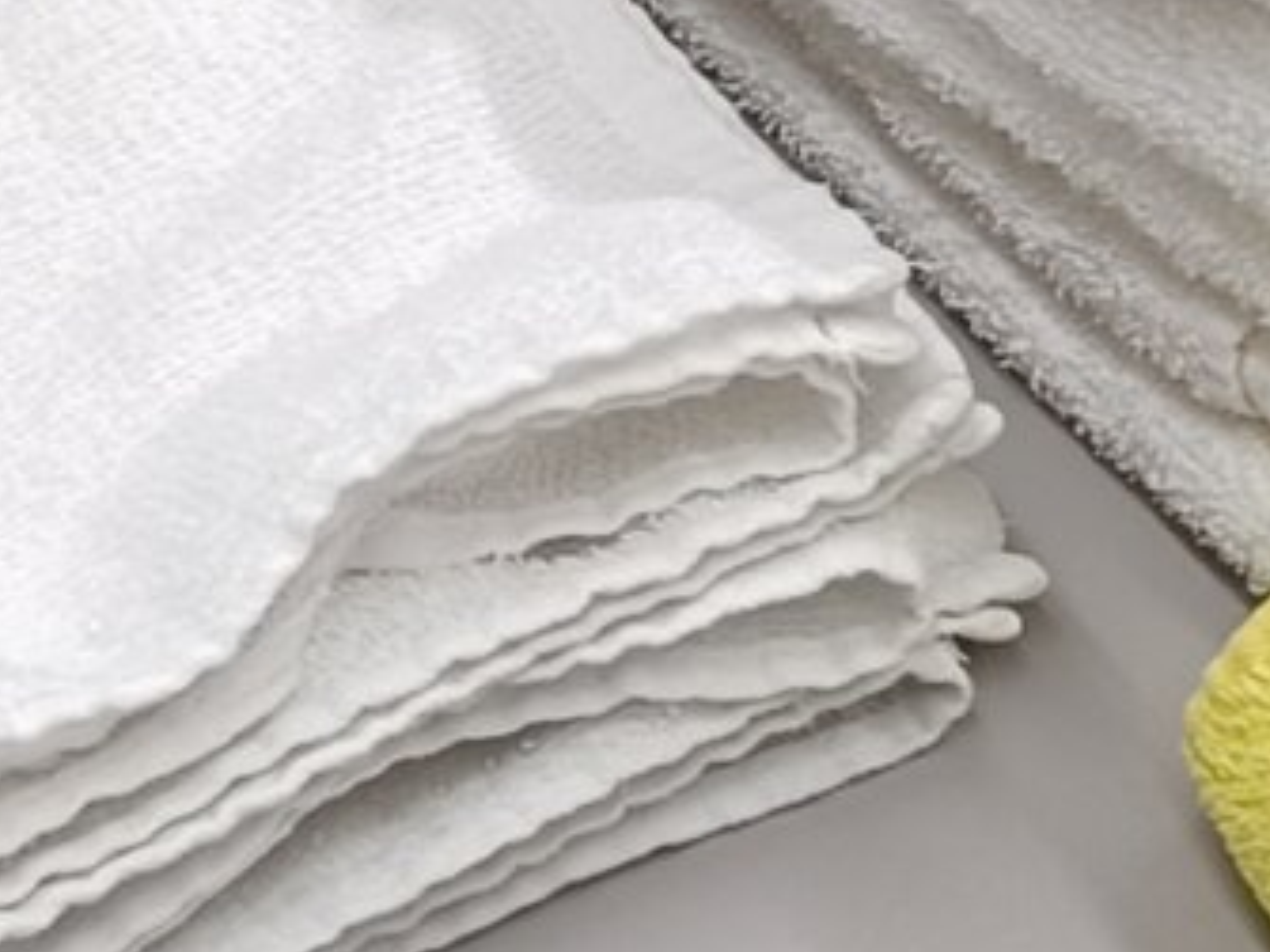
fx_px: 7005
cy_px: -1316
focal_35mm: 191
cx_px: -30
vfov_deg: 7.3
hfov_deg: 10.3
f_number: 1.7
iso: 80
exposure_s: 1/50
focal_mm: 4.7
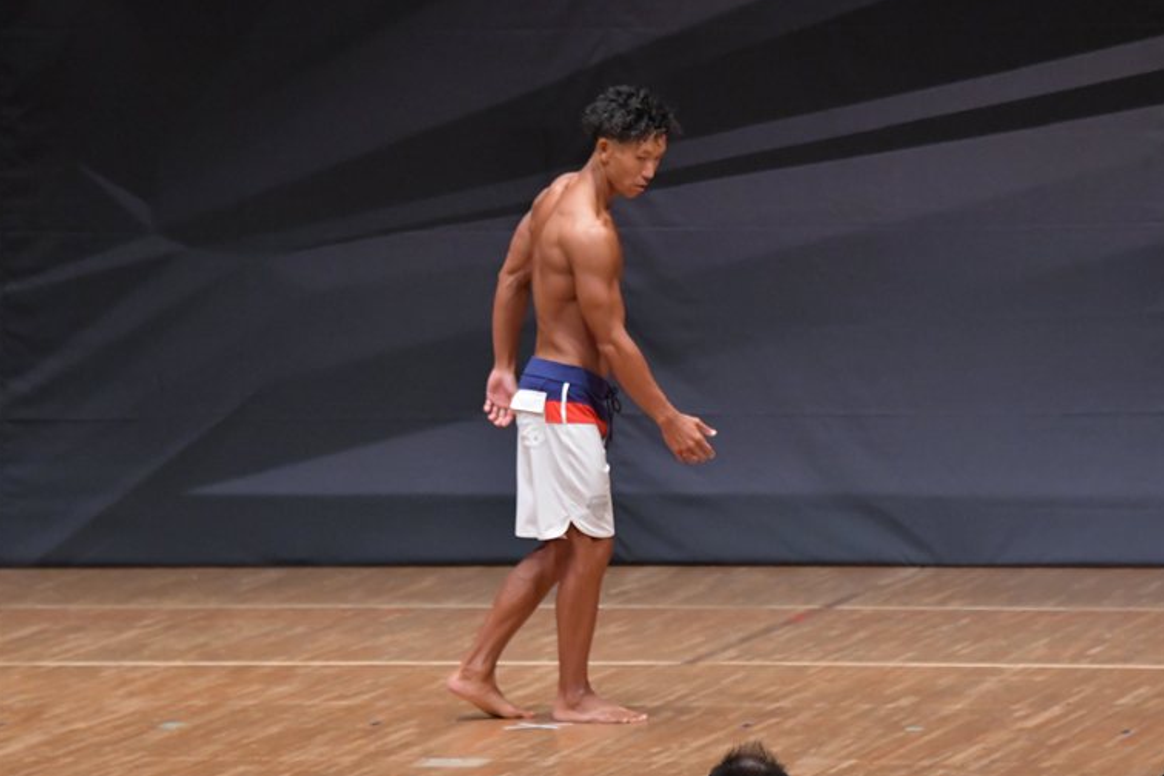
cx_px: 587
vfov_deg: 4.7
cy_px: 383
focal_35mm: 292
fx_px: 9441
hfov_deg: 7.1
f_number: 5.6
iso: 6400
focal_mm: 190
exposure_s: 1/400
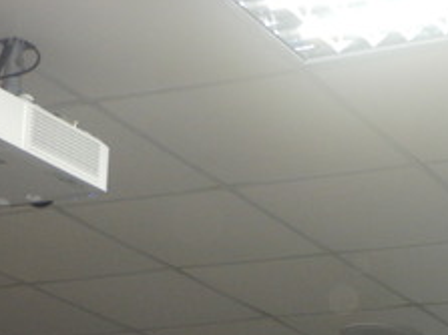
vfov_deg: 12.2
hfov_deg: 16.2
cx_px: 567
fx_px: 1500
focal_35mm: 116
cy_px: 486
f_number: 4.2
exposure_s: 1/30
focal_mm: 6.6
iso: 200
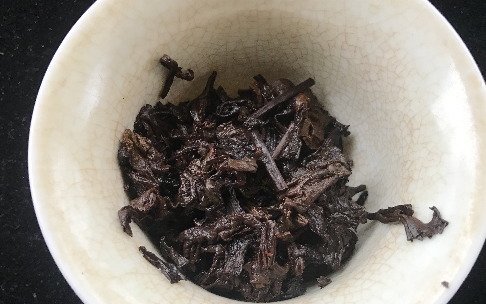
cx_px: 247
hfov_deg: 49.3
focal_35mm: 40
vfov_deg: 31.9
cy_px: 179
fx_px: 530
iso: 32
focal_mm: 3.99
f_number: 1.8
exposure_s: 1/33
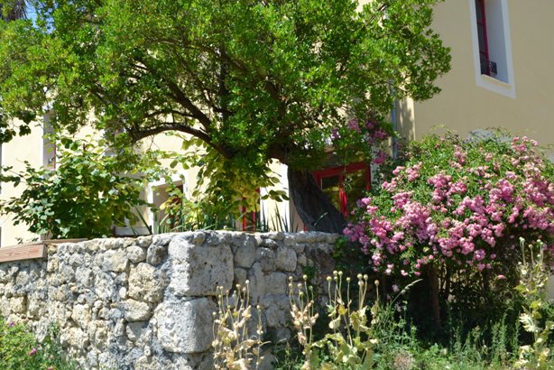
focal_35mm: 50
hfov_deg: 39.4
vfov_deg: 26.9
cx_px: 217
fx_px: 770
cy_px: 132
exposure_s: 1/200
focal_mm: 20
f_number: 7.1
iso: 100
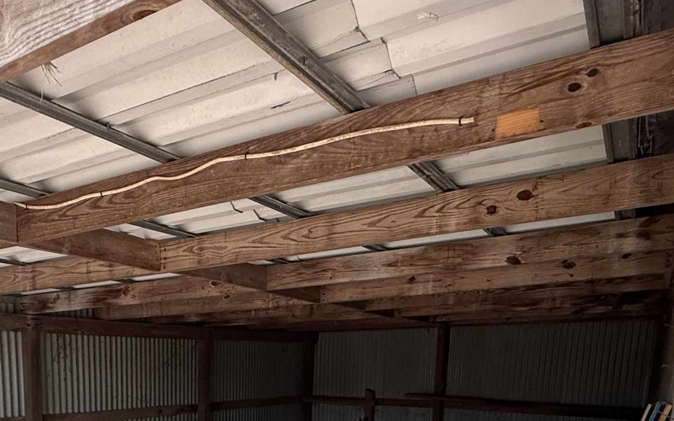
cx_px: 272
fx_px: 606
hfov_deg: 57.7
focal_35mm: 33
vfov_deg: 33.1
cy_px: 473
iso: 320
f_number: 2.2
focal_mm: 2.22
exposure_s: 1/99
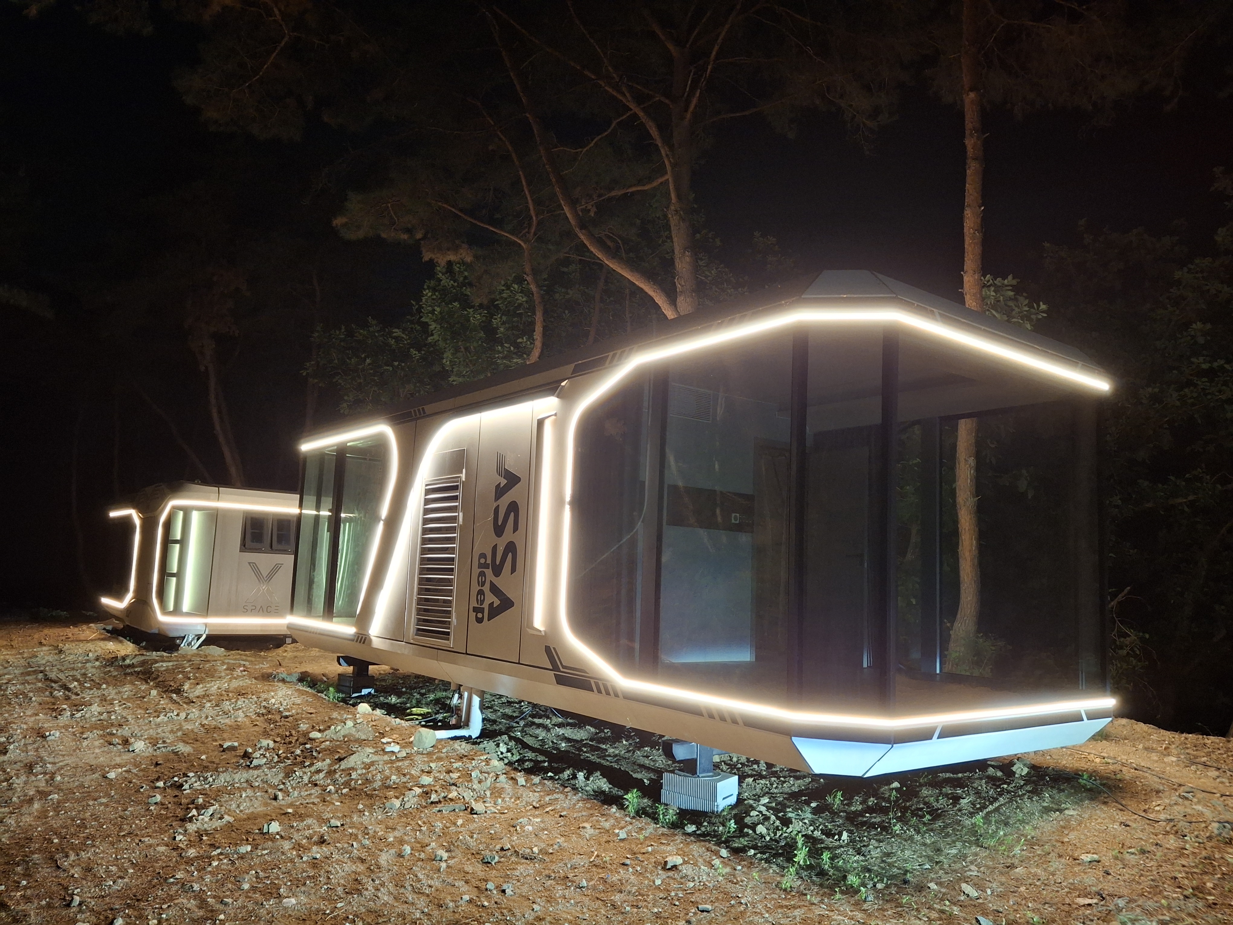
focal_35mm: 25
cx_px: 616
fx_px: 890
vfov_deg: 54.9
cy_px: 462
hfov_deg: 69.4
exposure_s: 1/24
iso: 320
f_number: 1.8
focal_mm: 4.69
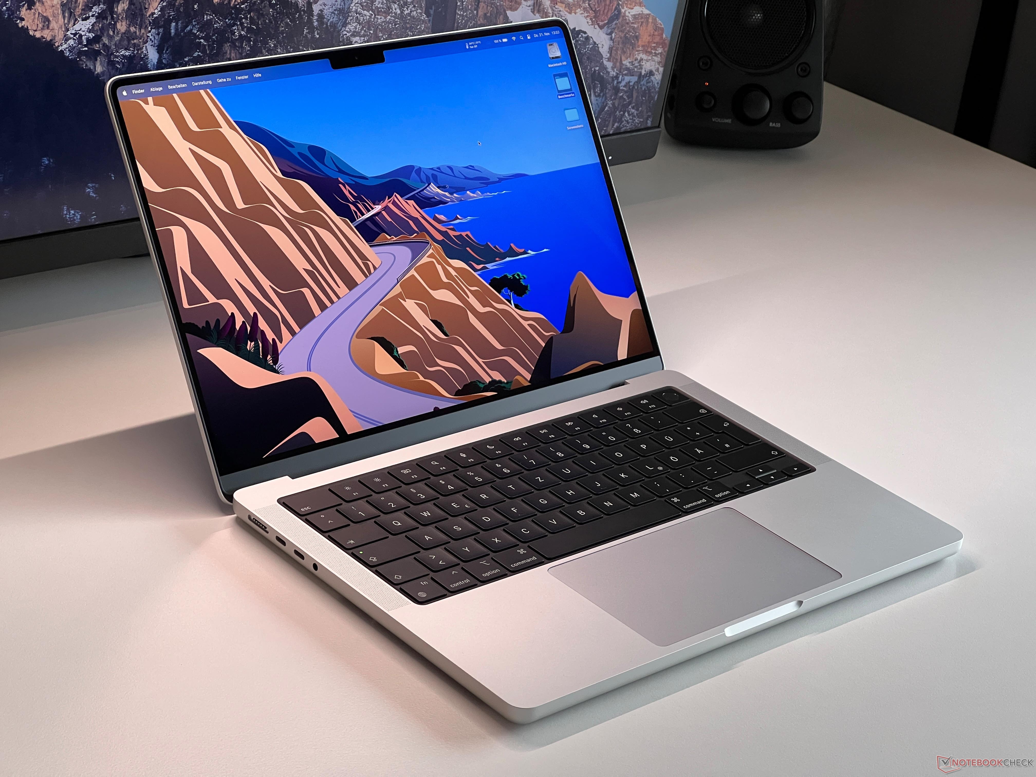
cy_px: 388
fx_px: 2304
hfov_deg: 25.3
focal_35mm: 77
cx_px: 518
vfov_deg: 19.1
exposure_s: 1/99
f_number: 2.8
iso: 160
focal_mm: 9
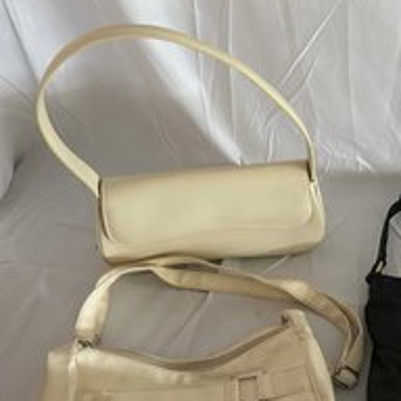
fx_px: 537
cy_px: 260
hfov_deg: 39.2
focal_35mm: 41
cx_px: 325
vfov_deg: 40.5
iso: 500
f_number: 1.5
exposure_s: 1/60
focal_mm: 5.7
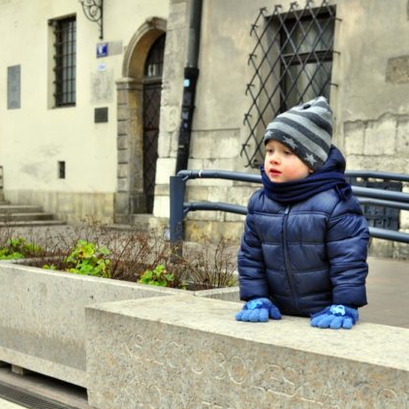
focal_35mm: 68
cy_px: 205
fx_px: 904
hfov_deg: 25.3
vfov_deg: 25.5
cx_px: 275
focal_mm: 35
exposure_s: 1/125
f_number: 5.6
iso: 320
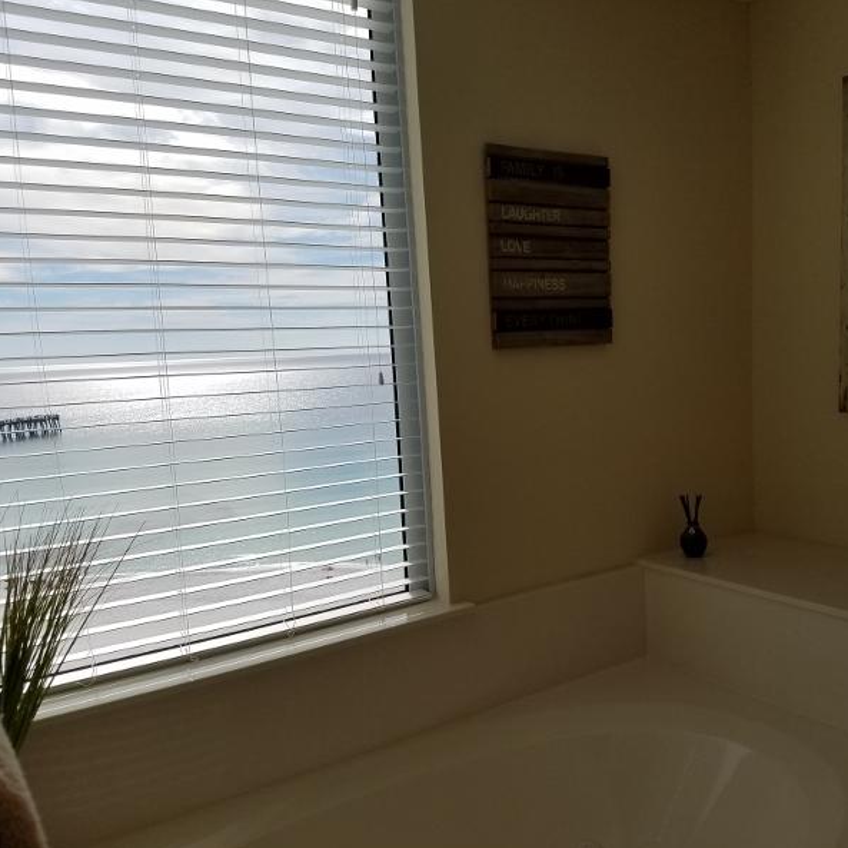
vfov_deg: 52.5
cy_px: 426
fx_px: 859
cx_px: 523
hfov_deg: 52.0
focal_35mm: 31
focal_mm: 4.2
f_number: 1.7
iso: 50
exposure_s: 1/1840
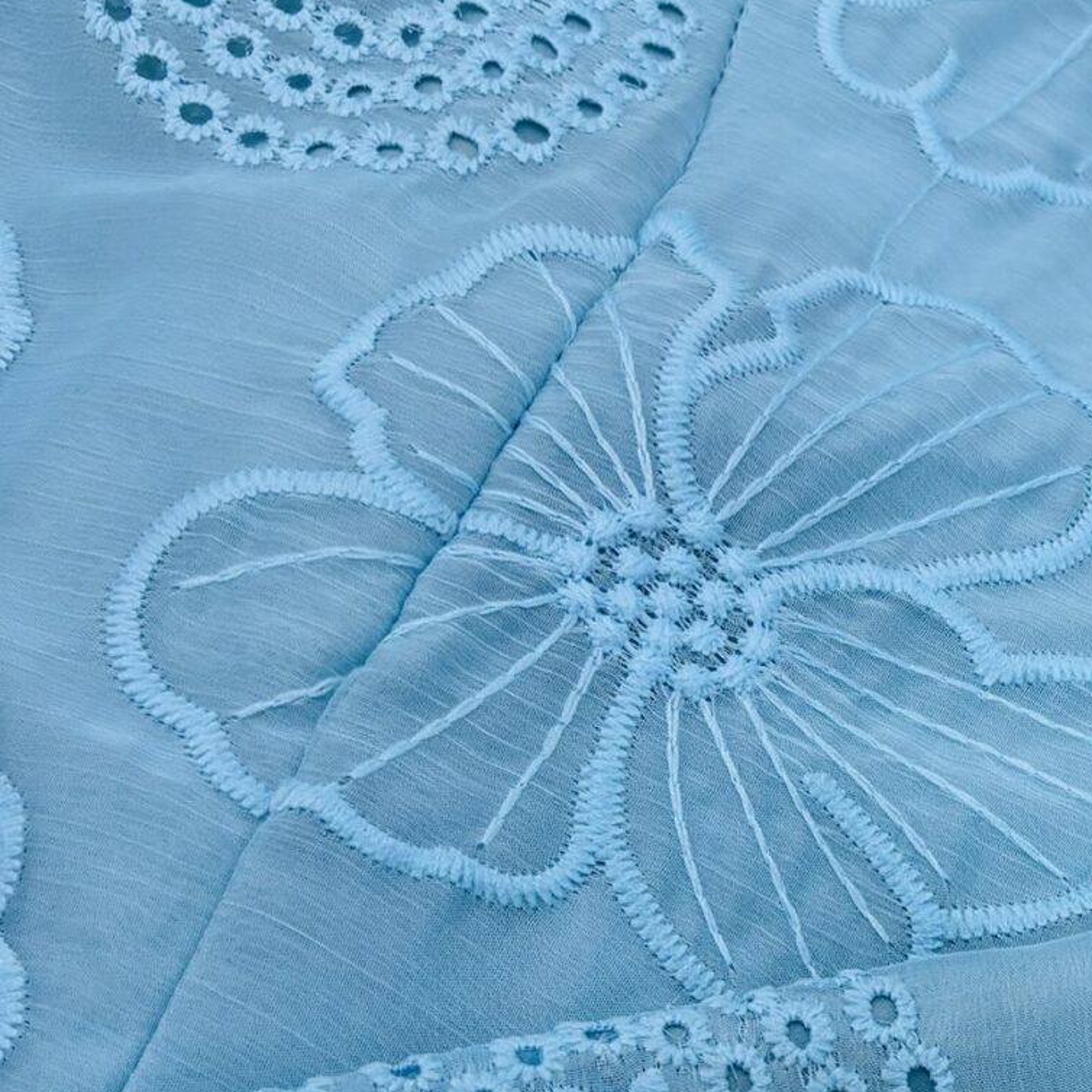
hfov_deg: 20.9
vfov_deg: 21.3
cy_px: 1147
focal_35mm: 78
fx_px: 2784
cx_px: 1251
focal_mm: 5.96
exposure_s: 1/100
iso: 64
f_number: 1.6
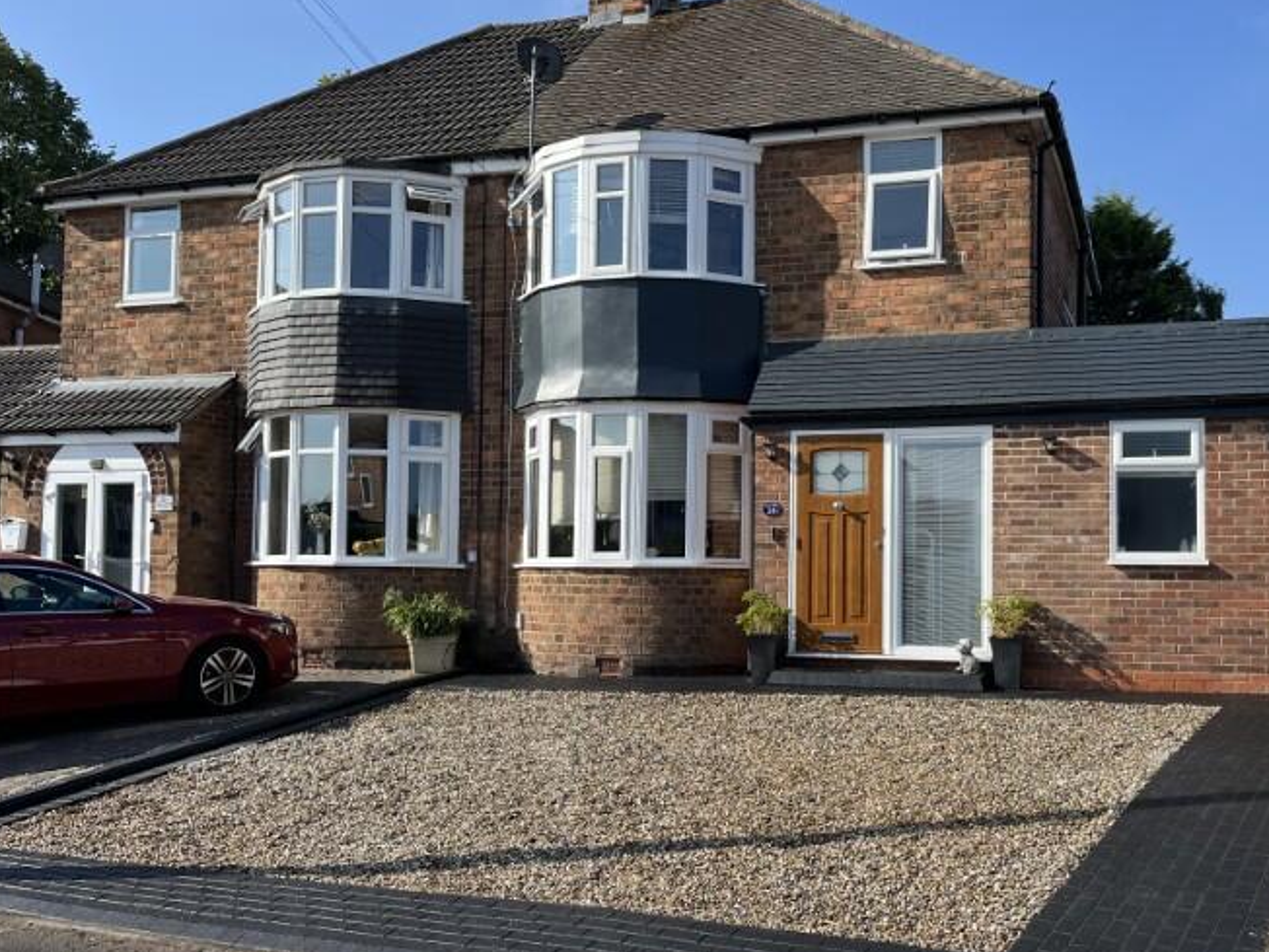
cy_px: 514
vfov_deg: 41.8
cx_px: 809
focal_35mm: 34
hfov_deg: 53.2
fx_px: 1246
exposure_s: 1/2358
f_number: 1.6
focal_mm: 5.1
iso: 50
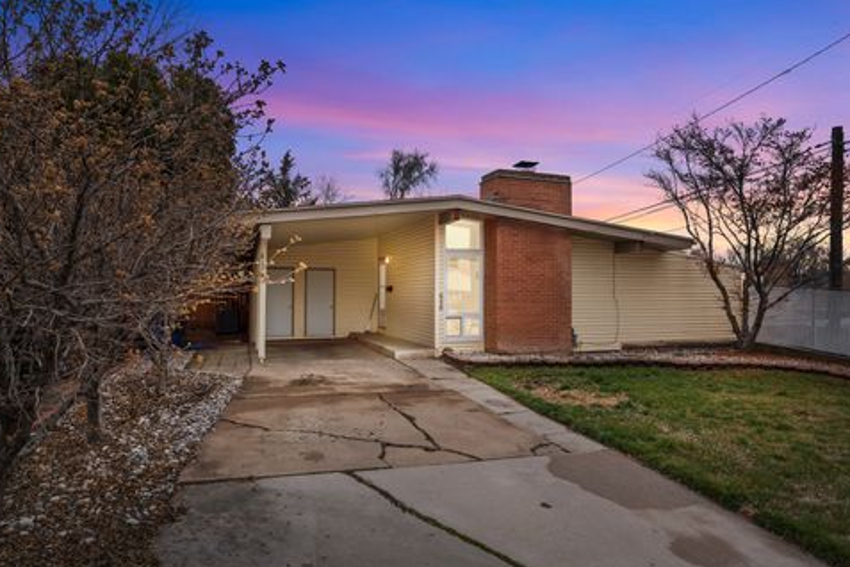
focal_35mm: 22
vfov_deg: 57.2
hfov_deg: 78.6
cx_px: 419
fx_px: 519
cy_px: 283
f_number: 9
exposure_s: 1/80
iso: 400
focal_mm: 21
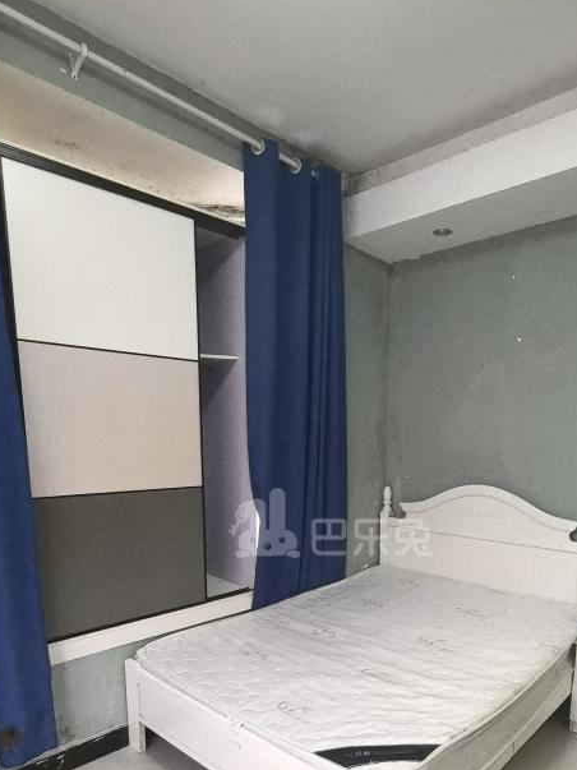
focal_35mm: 23
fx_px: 511
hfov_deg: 58.6
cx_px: 331
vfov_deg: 71.4
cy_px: 524
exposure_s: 1/50
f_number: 2.2
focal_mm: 1.95
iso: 800
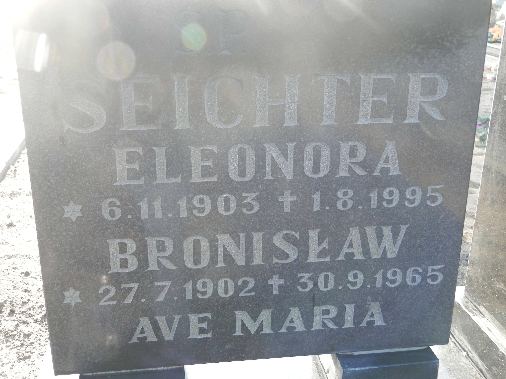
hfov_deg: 46.8
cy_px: 190
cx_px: 253
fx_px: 585
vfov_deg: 36.0
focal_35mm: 40
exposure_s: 1/80
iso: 200
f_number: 3.5
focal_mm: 7.2
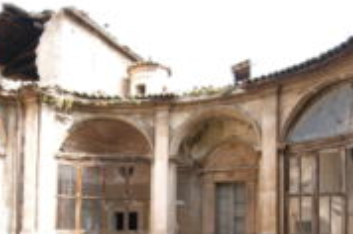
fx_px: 372
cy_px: 212
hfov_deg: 50.4
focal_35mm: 38
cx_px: 140
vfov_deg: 33.1
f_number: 3.5
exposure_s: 1/1600
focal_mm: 10
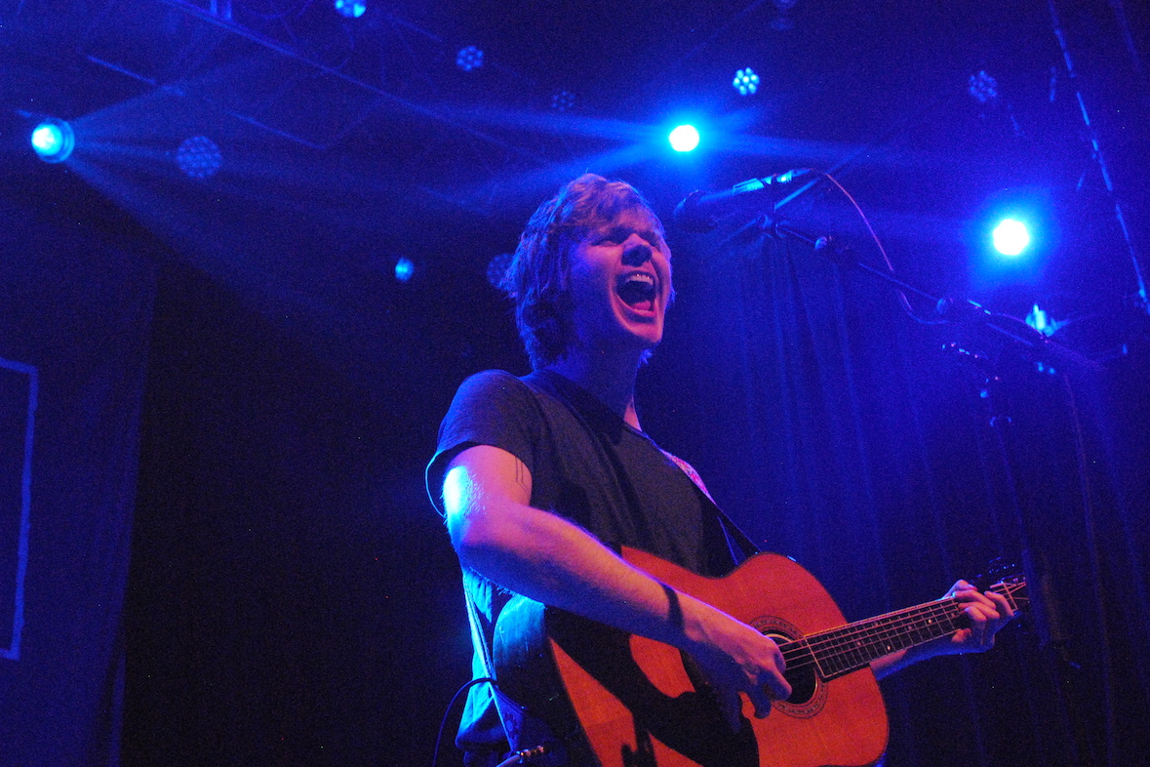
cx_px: 580
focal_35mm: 54
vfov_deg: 25.3
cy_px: 378
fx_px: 1709
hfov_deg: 37.2
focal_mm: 35
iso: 2800
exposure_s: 1/30
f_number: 4.5
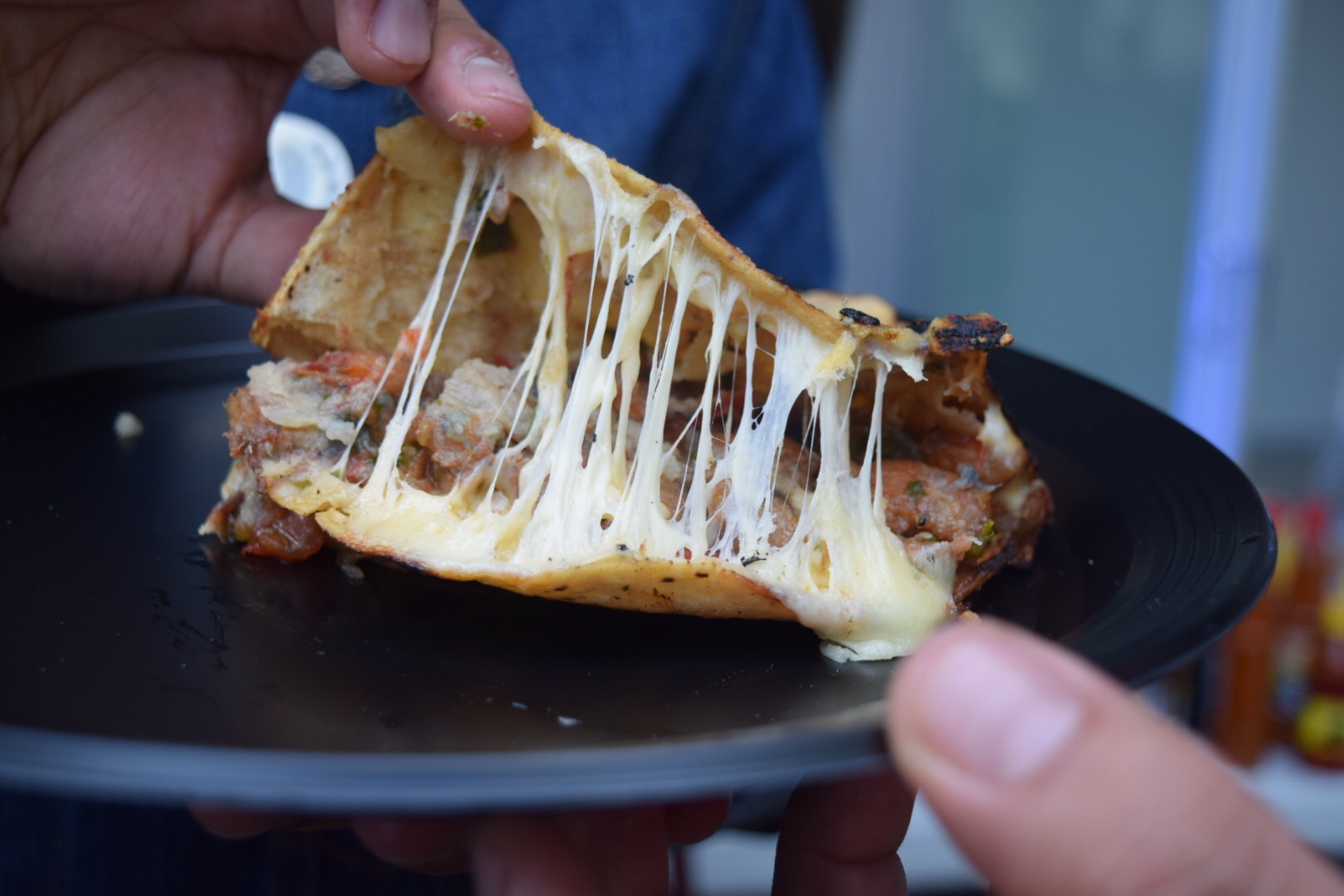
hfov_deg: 41.1
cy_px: 448
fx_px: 1792
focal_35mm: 48
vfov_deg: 28.1
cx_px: 672
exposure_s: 1/100
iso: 400
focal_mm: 32
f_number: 5
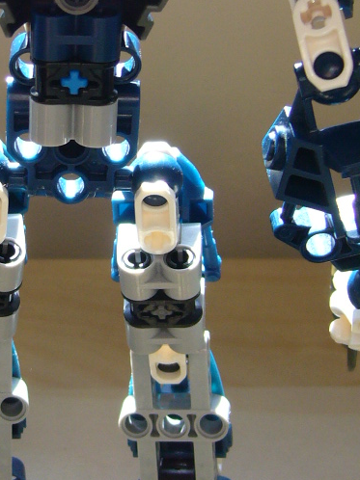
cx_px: 51
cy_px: 168
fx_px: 1249
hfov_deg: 16.2
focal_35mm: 90
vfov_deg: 21.7
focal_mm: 5.8
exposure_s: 1/125
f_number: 2.8
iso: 100
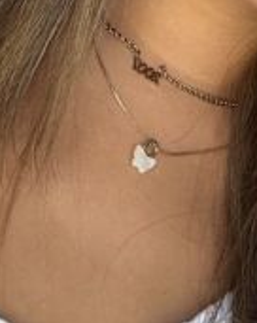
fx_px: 983
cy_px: -76
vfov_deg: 17.7
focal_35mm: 103
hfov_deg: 14.8
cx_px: 198
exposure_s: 1/122
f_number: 1.9
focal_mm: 2.69
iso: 25
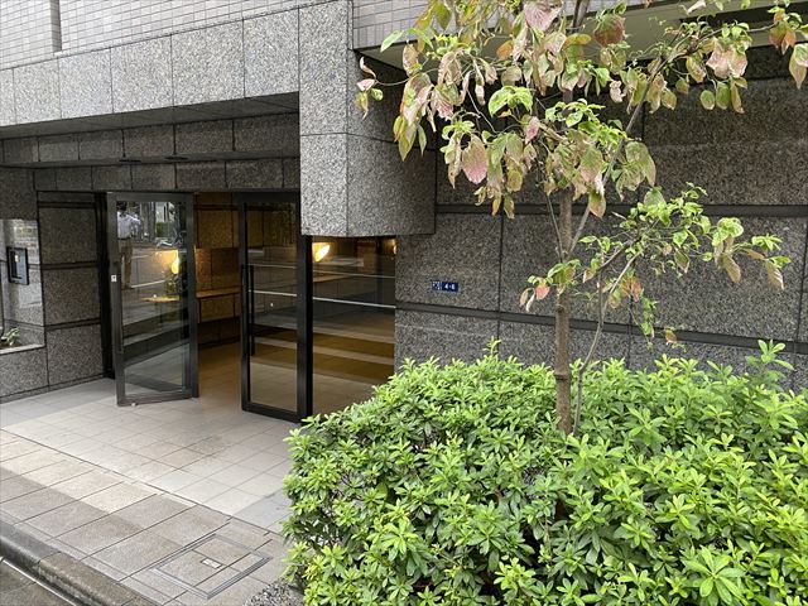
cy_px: 303
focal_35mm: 26
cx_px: 404
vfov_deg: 53.1
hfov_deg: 67.3
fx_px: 607
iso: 160
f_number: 1.8
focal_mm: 4.25
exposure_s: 1/46
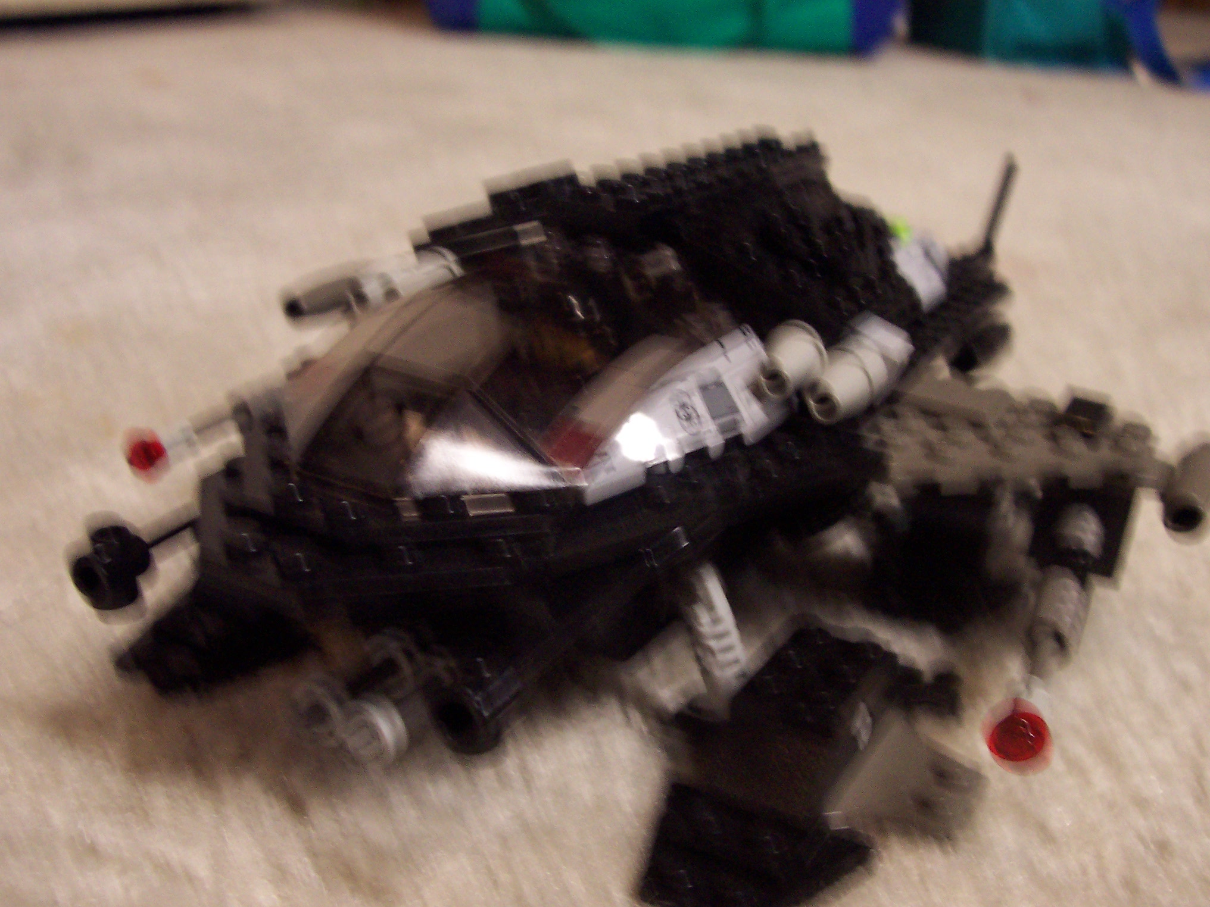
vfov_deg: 38.7
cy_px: 454
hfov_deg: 50.1
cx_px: 605
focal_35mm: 37
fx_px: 1293
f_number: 2.8
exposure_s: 1/8
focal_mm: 5.6
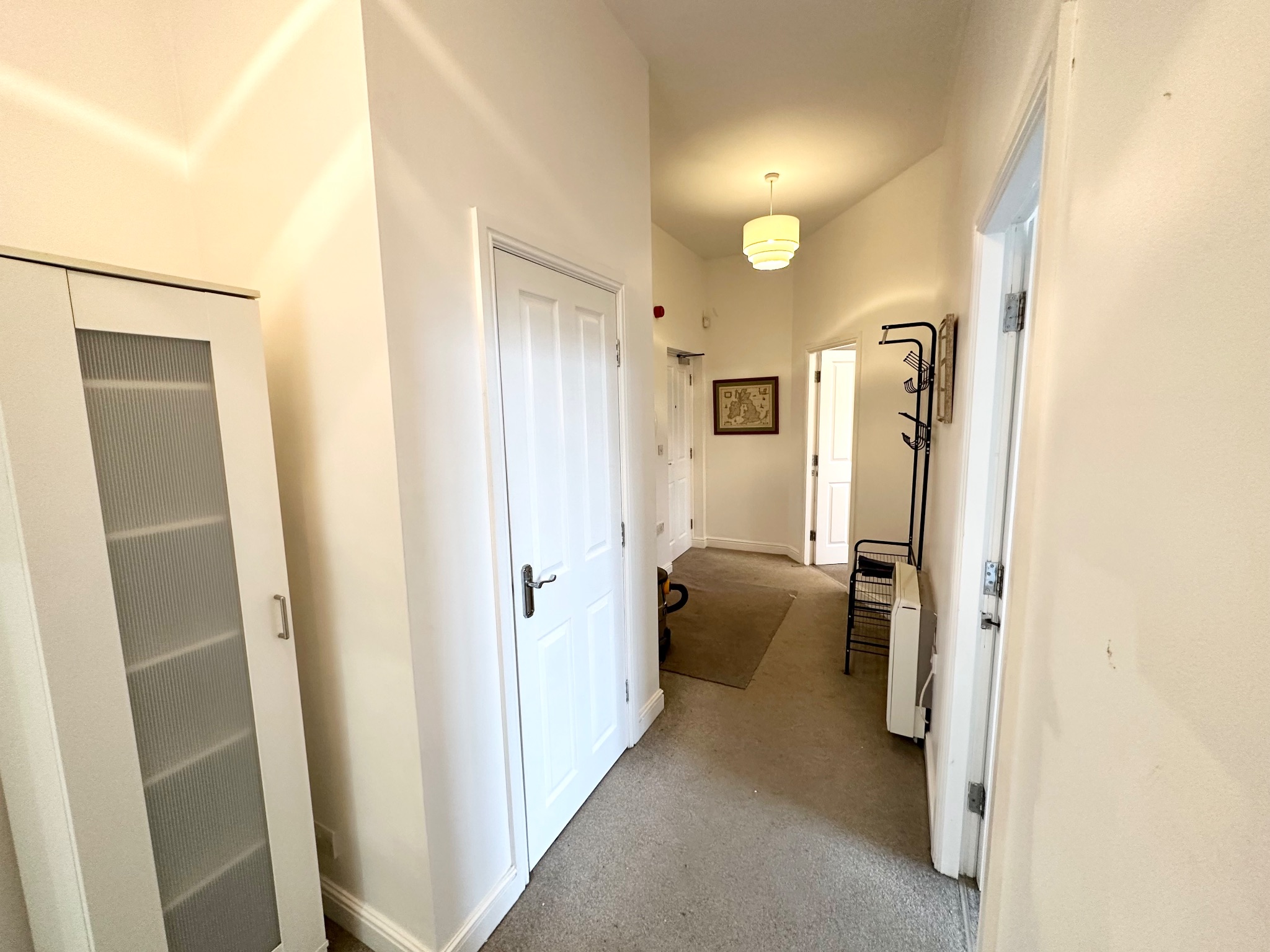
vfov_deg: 85.7
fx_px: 514
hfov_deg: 102.1
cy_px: 476
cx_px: 635
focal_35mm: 14
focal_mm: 2.22
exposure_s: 1/50
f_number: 2.2
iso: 200
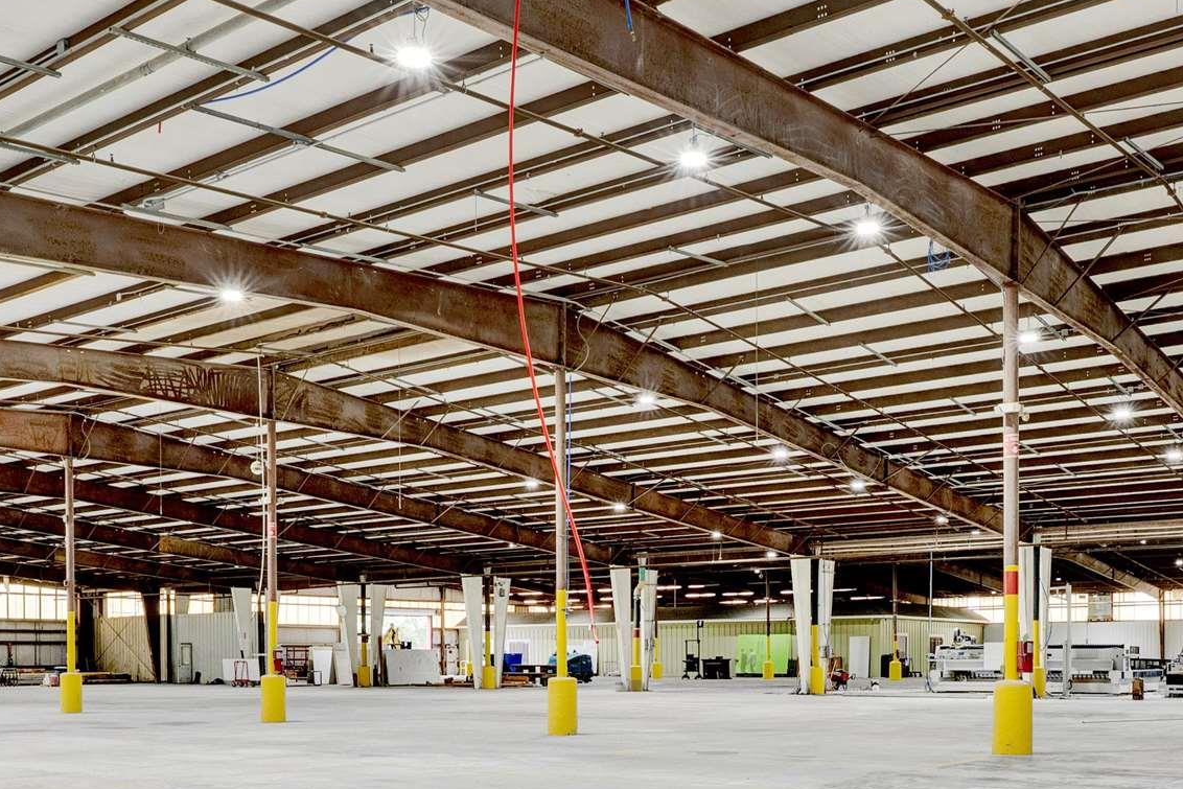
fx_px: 1249
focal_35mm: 38
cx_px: 599
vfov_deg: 33.6
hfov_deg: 50.7
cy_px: 677
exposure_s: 1/20
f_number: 11
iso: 500
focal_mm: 14
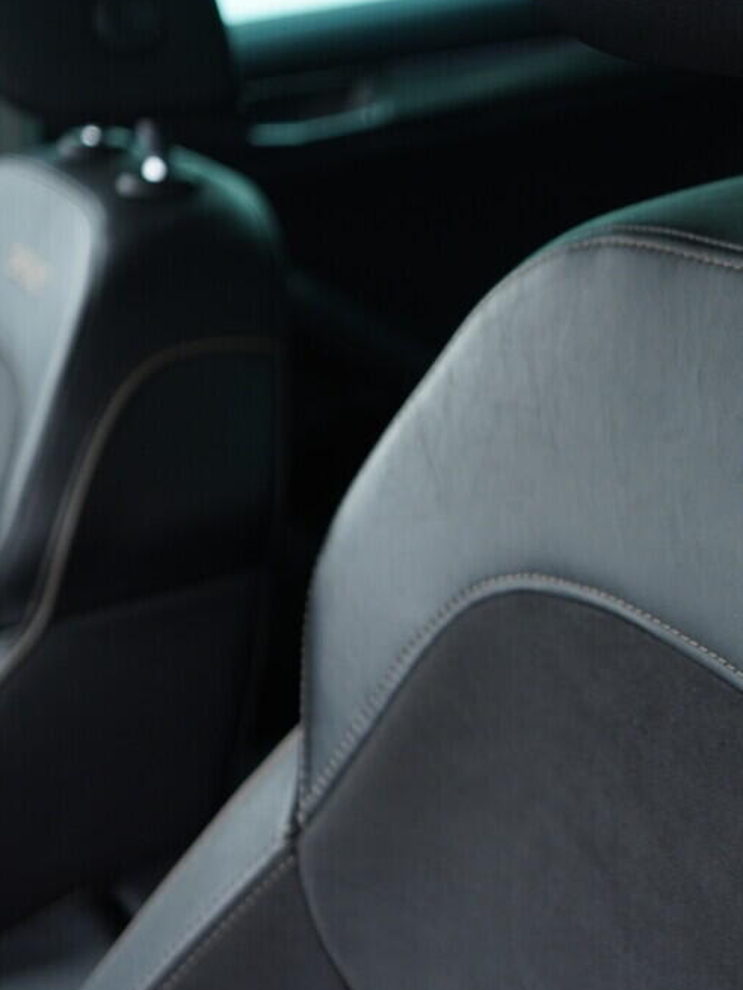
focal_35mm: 53
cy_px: 499
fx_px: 1516
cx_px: 755
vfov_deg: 36.2
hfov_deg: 26.0
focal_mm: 24
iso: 320
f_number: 2.8
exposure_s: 1/40
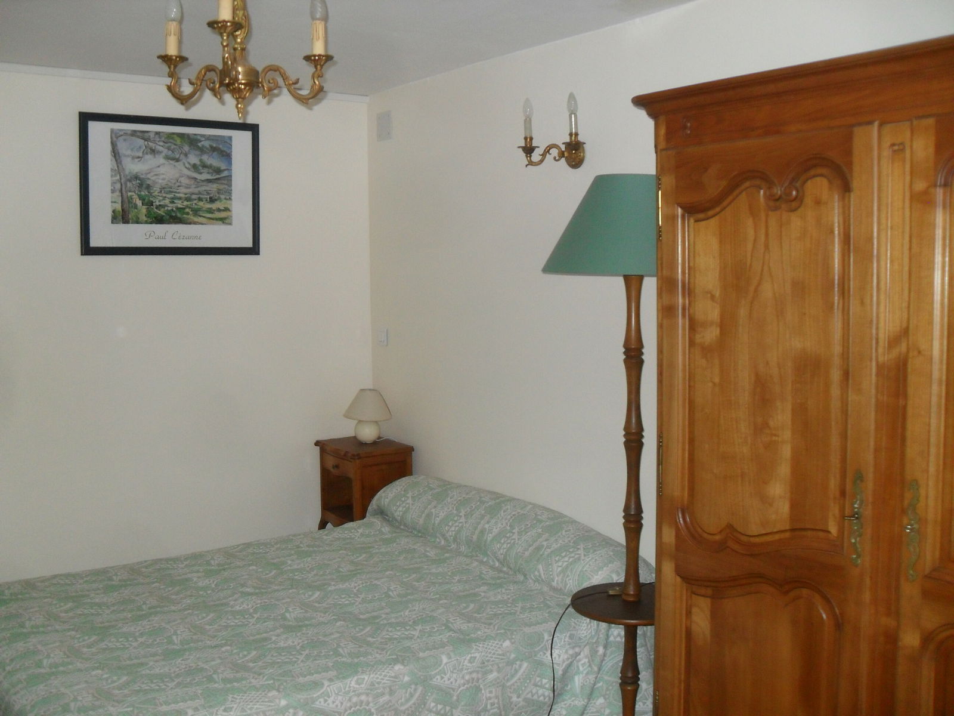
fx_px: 965
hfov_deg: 52.6
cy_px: 358
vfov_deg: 40.7
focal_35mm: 35
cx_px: 477
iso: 200
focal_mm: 6.2
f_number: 2.8
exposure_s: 1/45
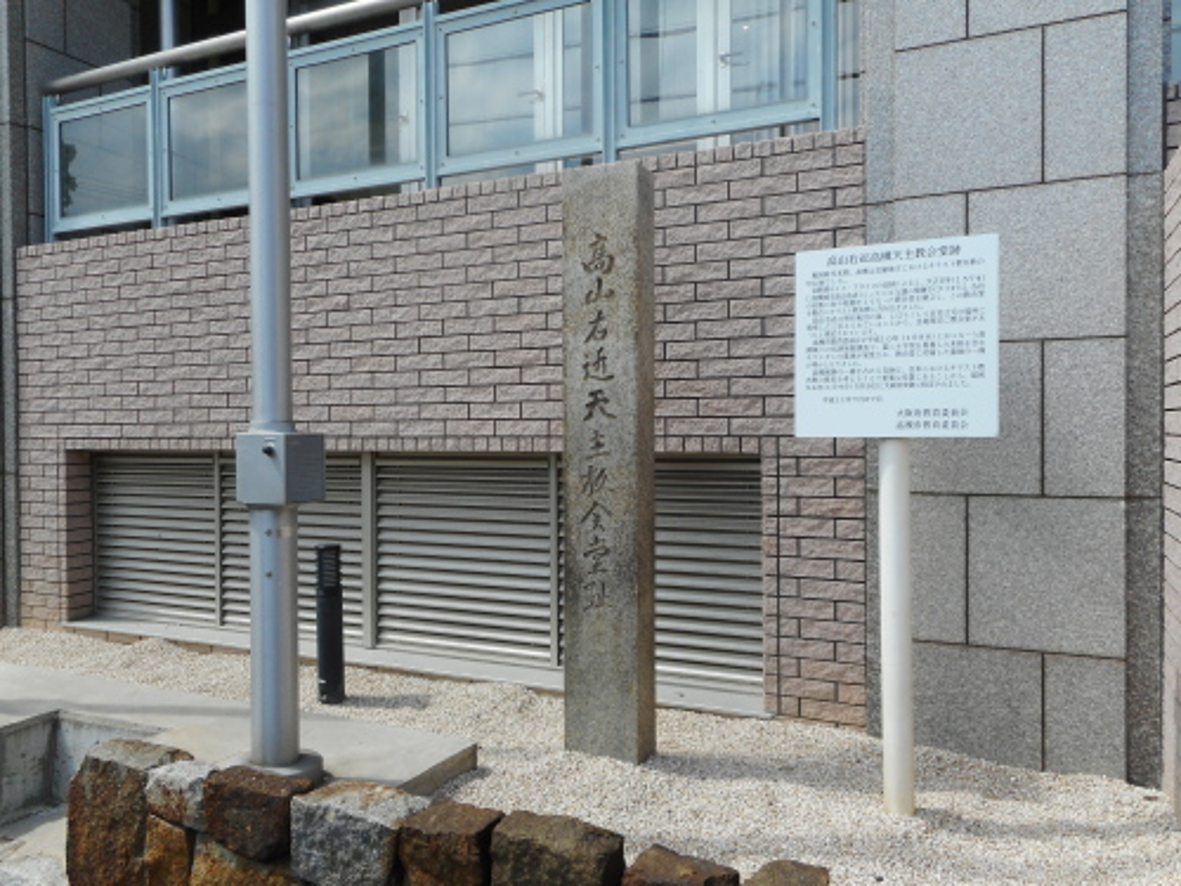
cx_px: 590
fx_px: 853
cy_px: 443
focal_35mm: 25
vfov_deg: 54.9
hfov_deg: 69.4
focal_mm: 4.5
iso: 80
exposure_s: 1/500
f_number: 3.7
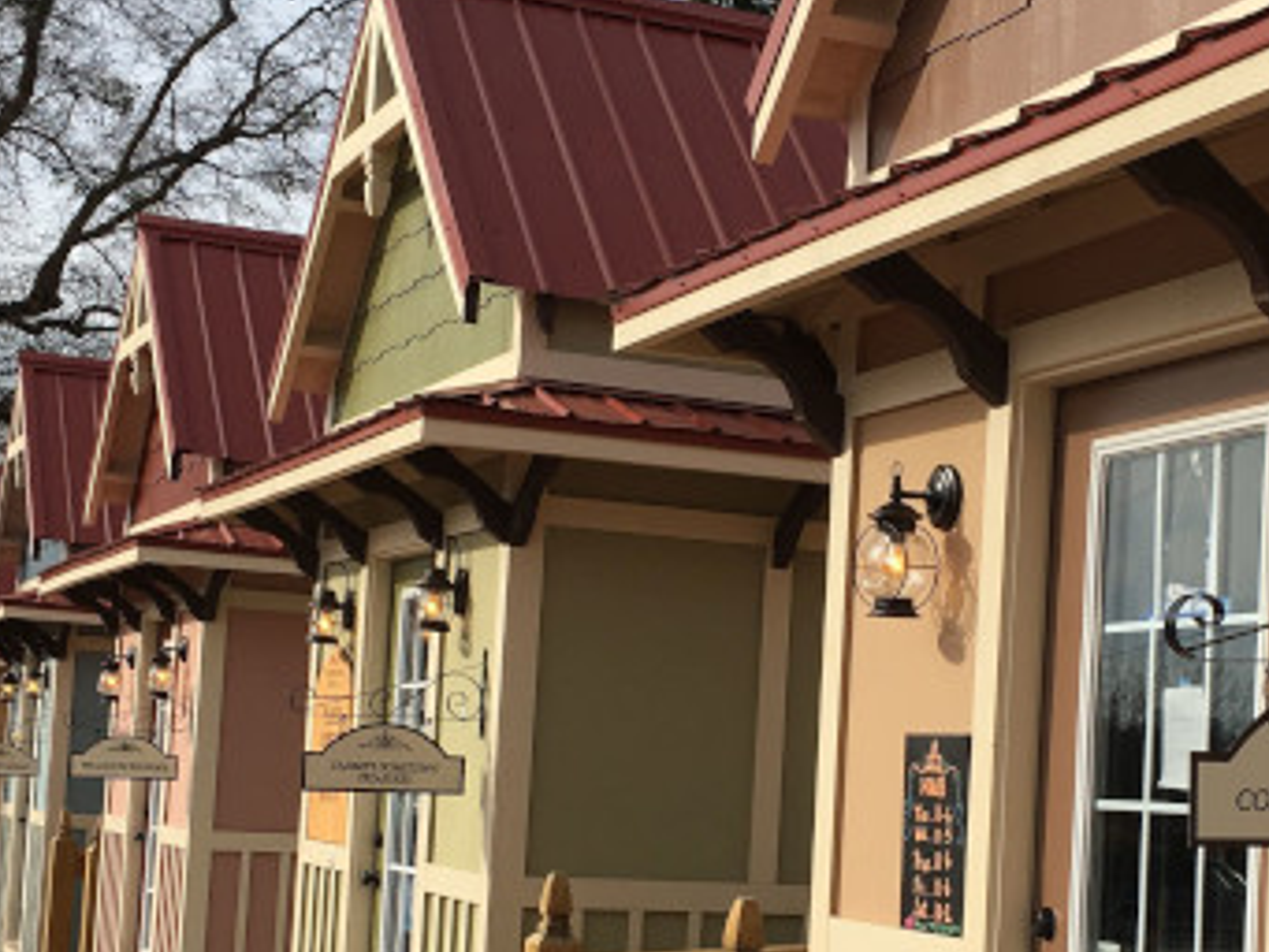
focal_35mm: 68
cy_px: 647
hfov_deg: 28.4
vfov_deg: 21.5
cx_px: 811
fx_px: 2494
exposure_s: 1/1637
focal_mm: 4.15
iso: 25
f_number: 2.2
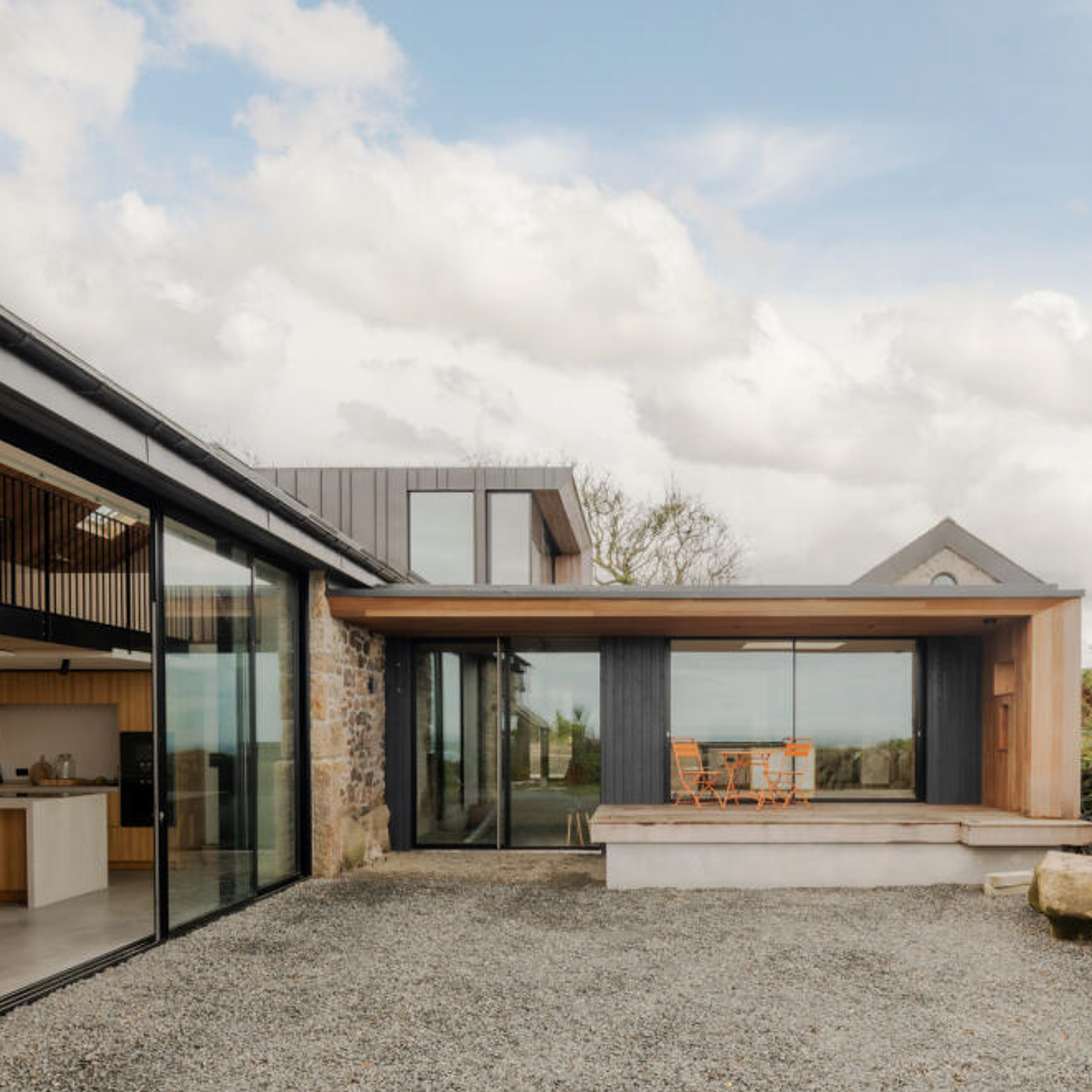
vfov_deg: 62.9
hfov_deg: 62.5
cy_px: 563
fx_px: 892
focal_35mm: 25
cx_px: 638
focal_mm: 19
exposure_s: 1/80
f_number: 11
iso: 125
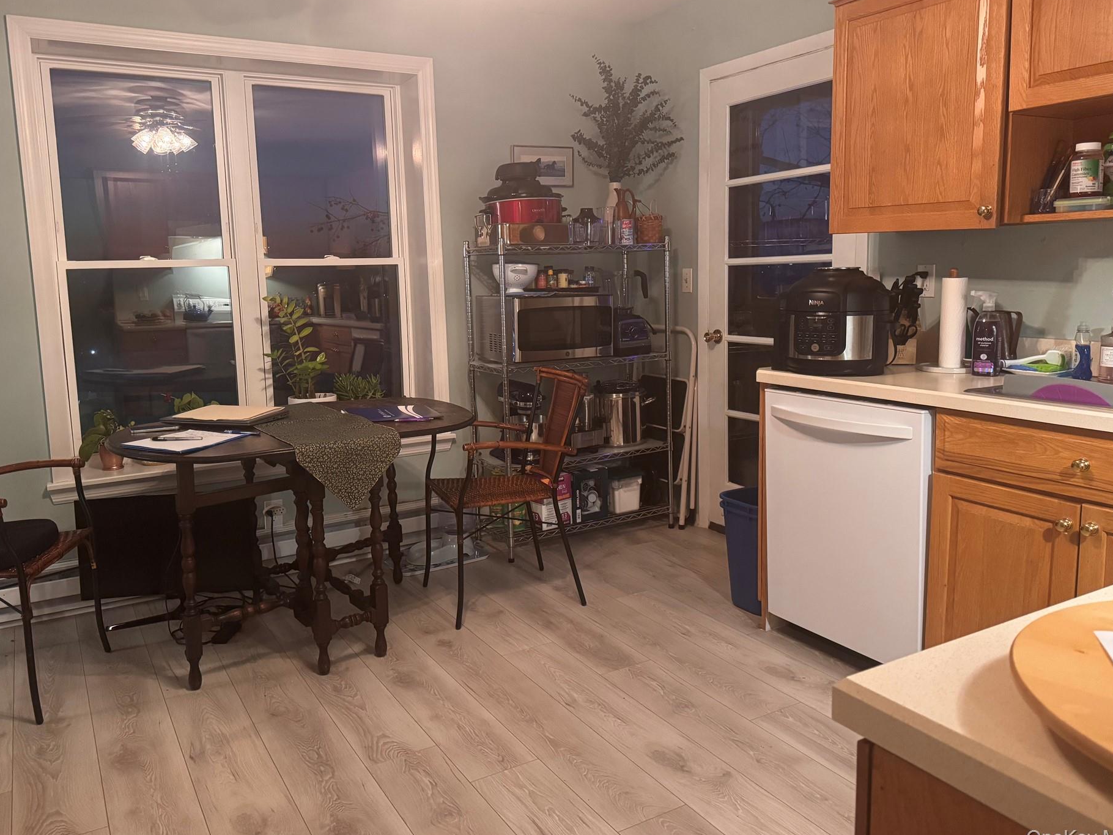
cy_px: 382
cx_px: 525
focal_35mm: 27
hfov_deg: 65.3
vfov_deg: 51.3
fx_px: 868
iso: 800
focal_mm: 6.76
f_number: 1.78
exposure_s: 1/40
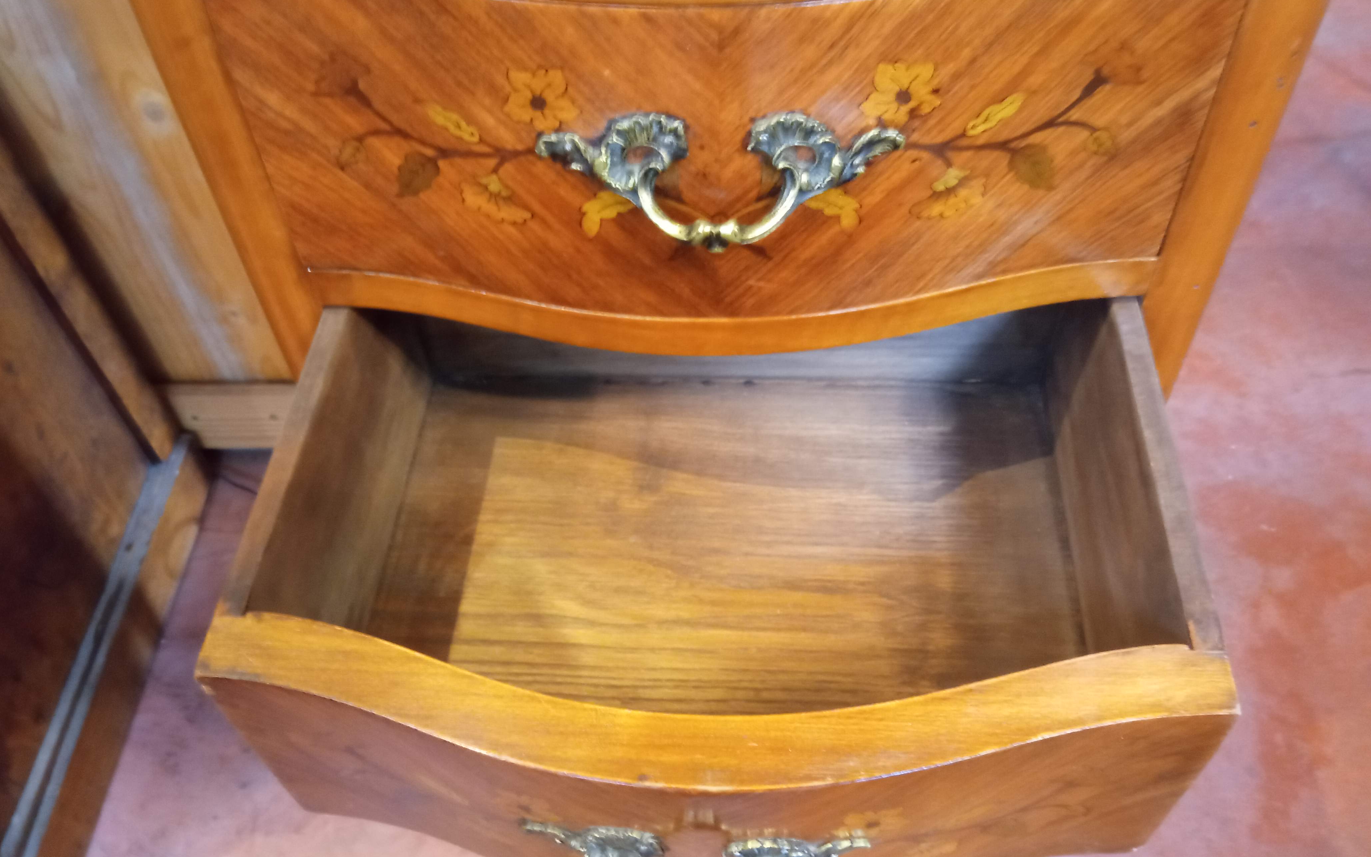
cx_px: 683
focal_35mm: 29
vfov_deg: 43.1
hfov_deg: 64.6
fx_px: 1084
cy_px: 460
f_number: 2.2
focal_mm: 3.79
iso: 1579
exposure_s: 1/14.3
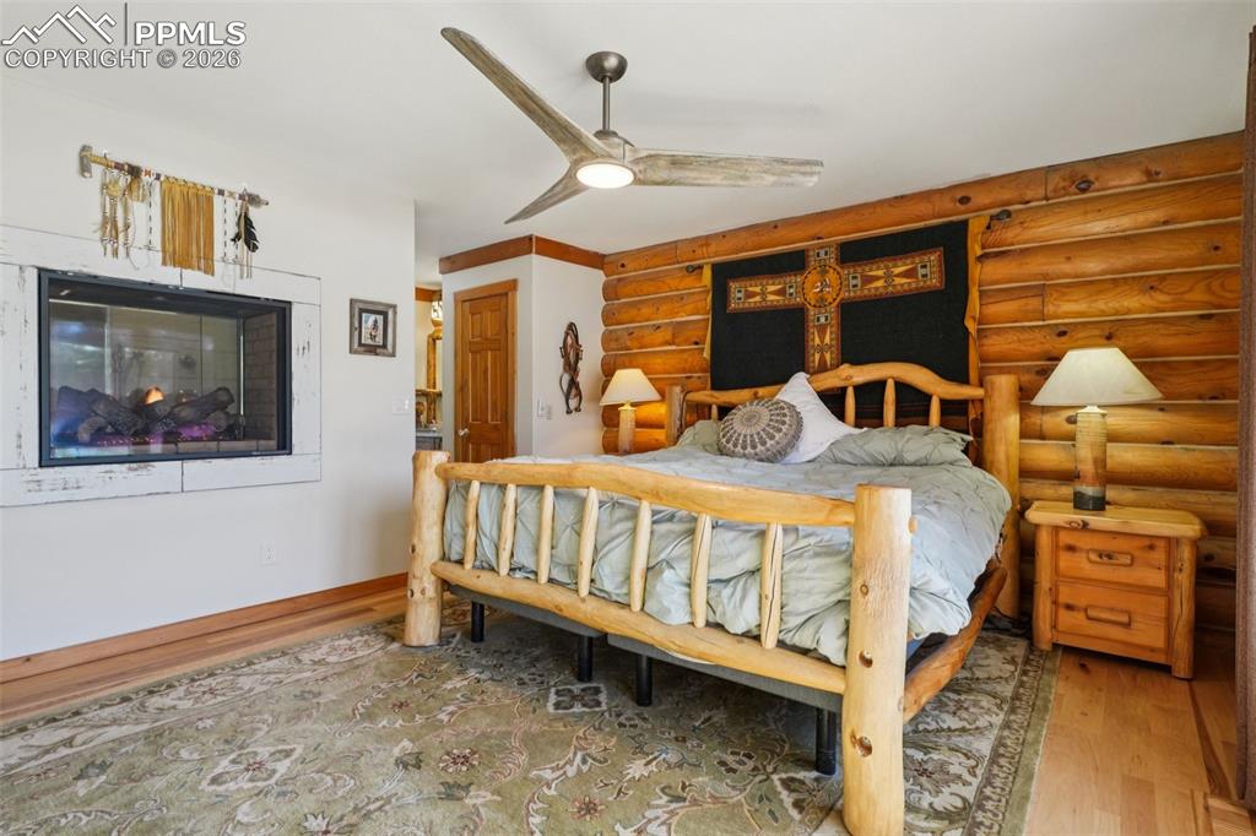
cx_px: 628
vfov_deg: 72.0
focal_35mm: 16
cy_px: 418
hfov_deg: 95.0
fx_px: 575
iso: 320
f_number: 8
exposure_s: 1/30
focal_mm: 11
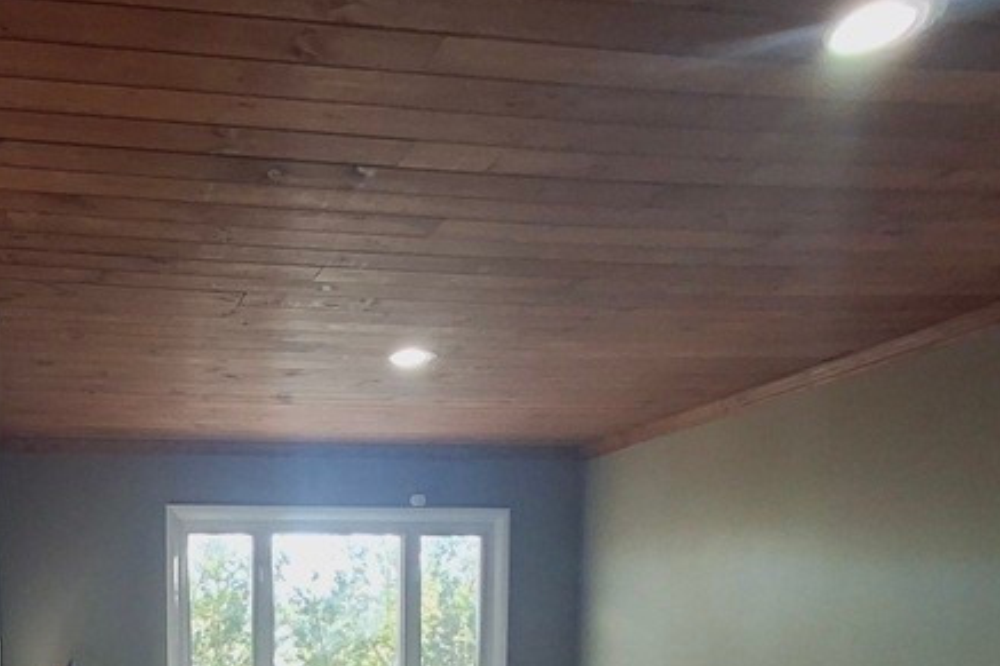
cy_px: 792
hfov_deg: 46.2
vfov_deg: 29.5
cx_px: 158
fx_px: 1083
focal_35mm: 39
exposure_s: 1/40
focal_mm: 1.64
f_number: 2.2
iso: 125
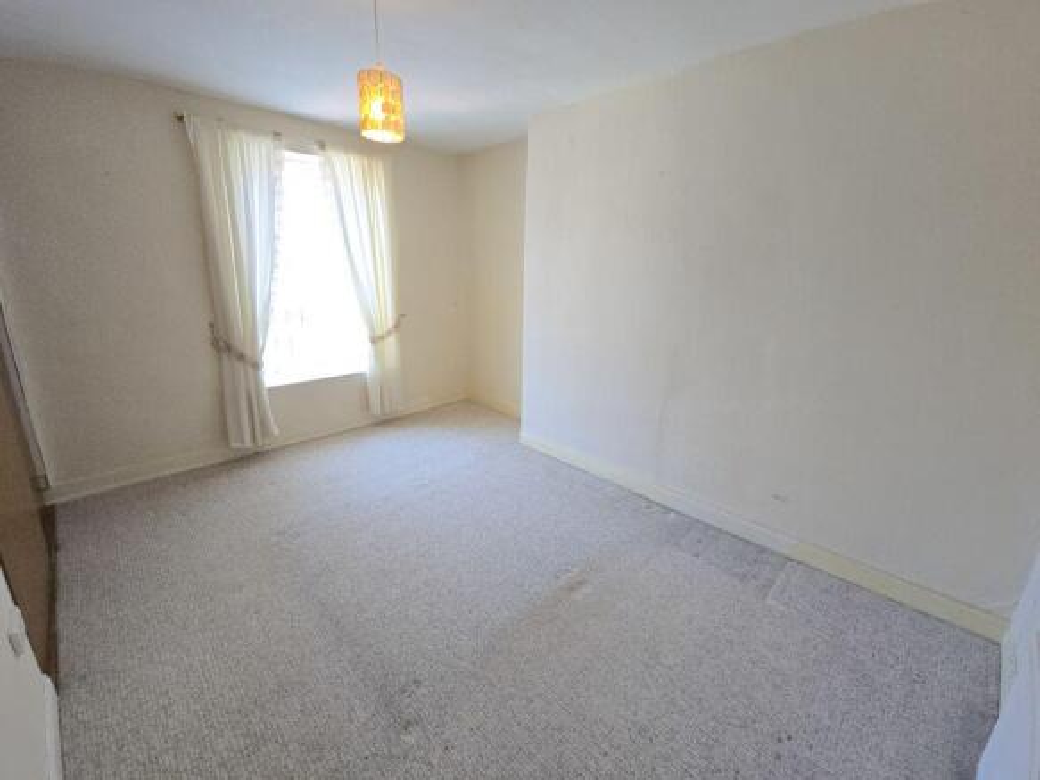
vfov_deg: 89.9
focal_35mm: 13
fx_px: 390
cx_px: 520
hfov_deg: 106.2
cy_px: 390
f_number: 2.2
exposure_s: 1/50
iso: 160
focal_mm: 2.2
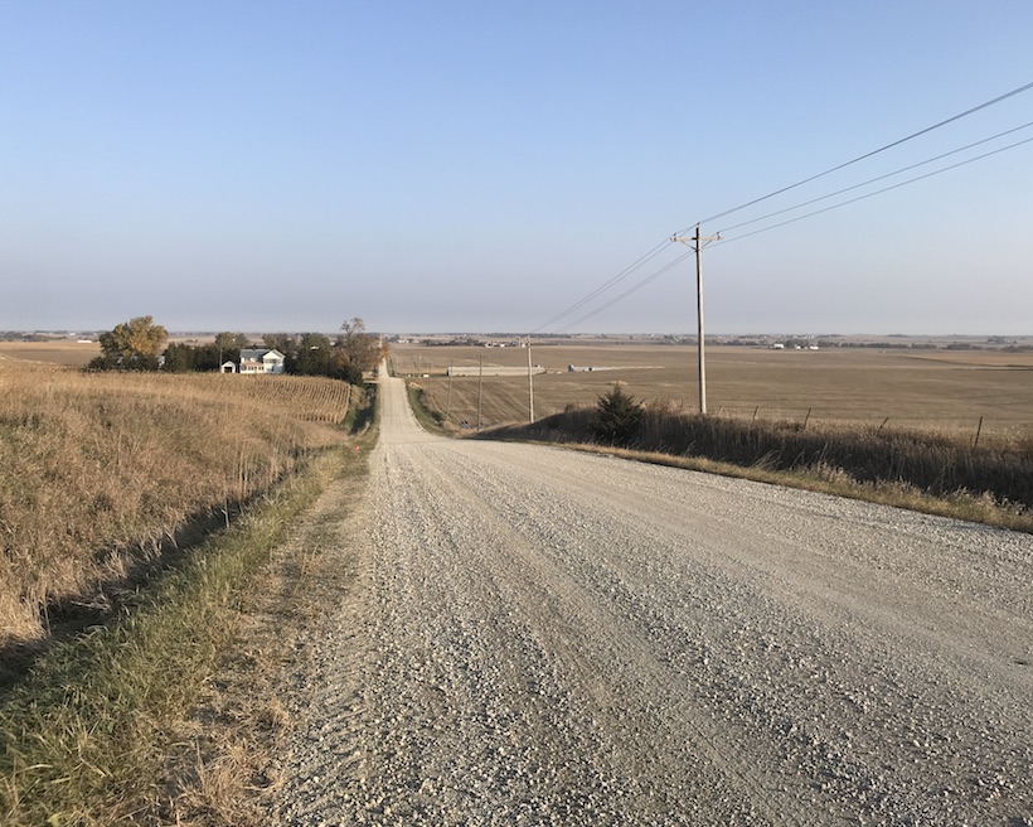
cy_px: 415
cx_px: 527
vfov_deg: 48.5
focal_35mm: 30
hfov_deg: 58.8
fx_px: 917
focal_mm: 3.99
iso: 20
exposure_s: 1/1742
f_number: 1.8
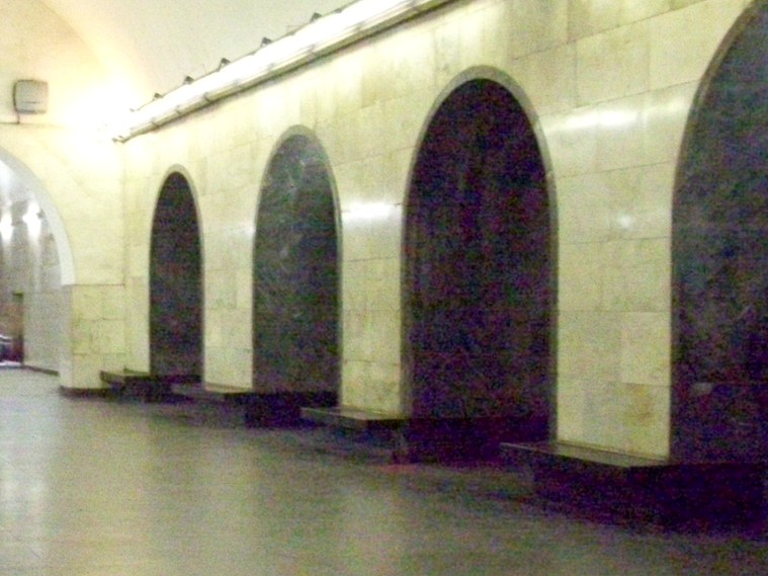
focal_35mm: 67
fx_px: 1486
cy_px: 405
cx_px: 133
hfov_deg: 28.2
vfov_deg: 21.8
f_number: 2.9
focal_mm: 5.7
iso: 1250
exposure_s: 1/15
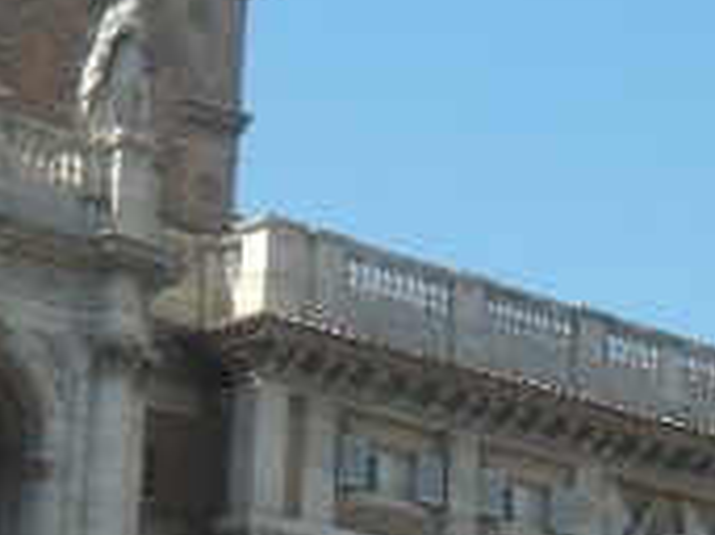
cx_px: 355
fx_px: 3715
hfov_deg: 11.0
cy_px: 368
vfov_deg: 8.2
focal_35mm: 180
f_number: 7
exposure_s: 1/272
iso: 160
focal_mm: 5.4
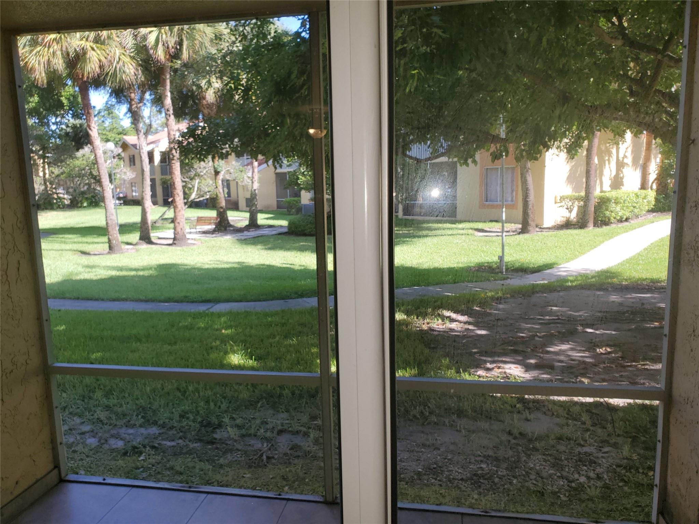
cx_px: 350
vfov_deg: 53.1
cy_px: 262
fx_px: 525
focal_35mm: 26
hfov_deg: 67.3
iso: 50
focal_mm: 4.3
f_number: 2.4
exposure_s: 1/148
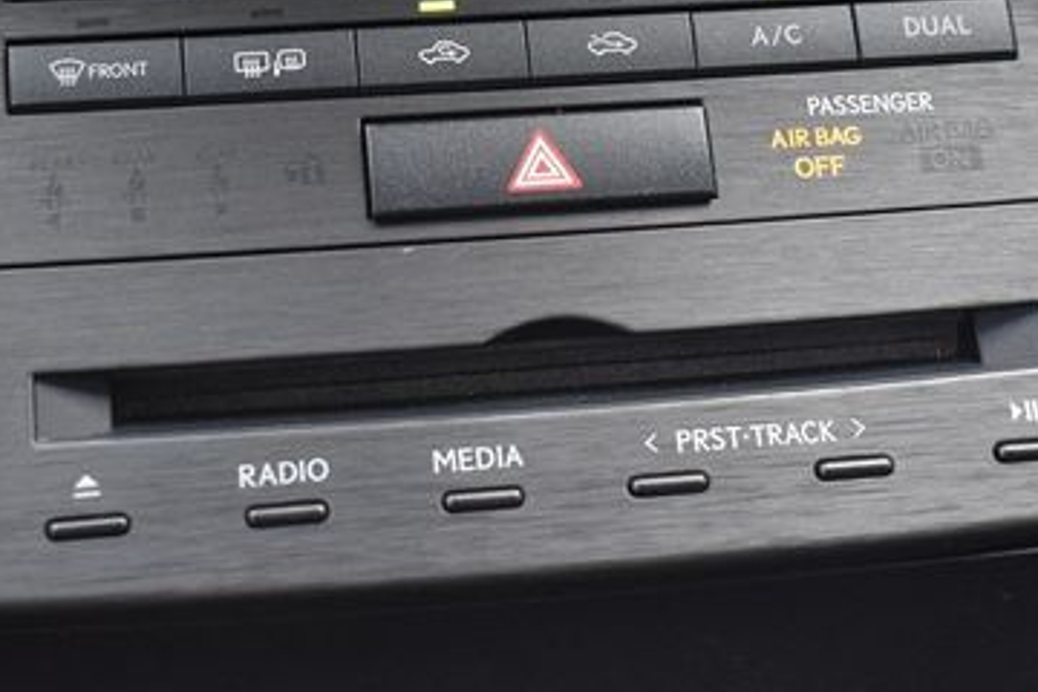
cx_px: 519
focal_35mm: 80
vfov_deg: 17.0
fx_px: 2306
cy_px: 157
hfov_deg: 25.4
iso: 1600
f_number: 4.2
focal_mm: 30
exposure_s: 1/125
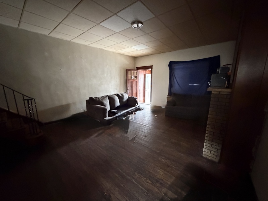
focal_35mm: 14
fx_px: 108
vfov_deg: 85.7
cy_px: 100
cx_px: 134
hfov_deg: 102.1
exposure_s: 1/37
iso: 1600
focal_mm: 2.22
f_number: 2.2
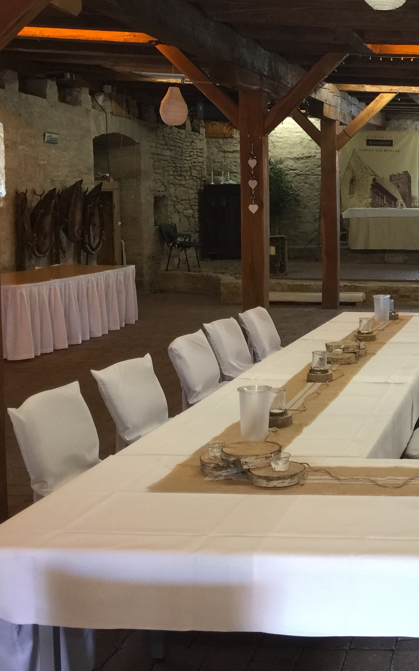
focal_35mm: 50
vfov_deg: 40.1
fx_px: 914
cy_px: 263
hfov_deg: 23.7
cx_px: 492
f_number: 2.2
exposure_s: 1/17
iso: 80
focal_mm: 4.15
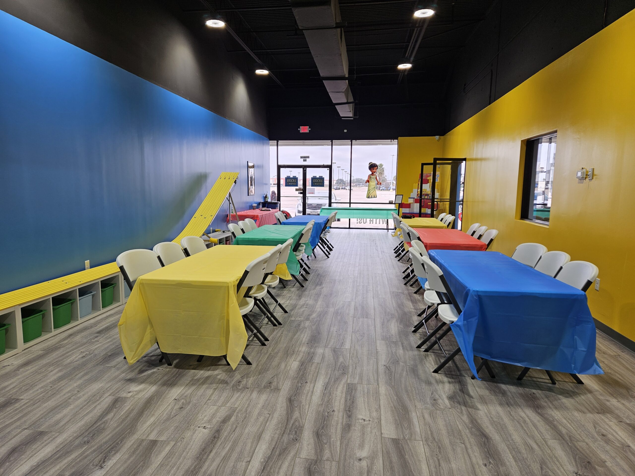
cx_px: 318
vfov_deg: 58.9
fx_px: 422
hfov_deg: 73.9
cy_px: 238
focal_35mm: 23
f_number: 1.8
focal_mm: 5.4
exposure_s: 1/120
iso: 25
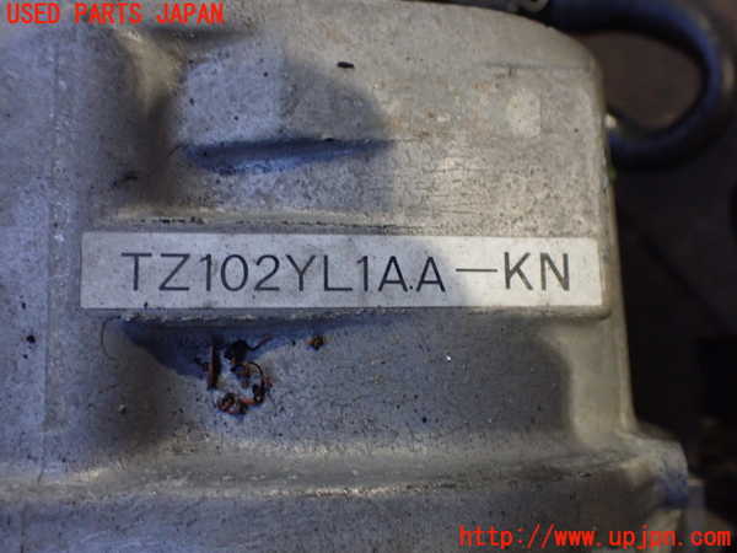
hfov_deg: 60.0
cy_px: 276
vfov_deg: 46.8
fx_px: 639
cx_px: 368
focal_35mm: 30
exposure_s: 1/40
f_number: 2.3
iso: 800
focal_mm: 5.4
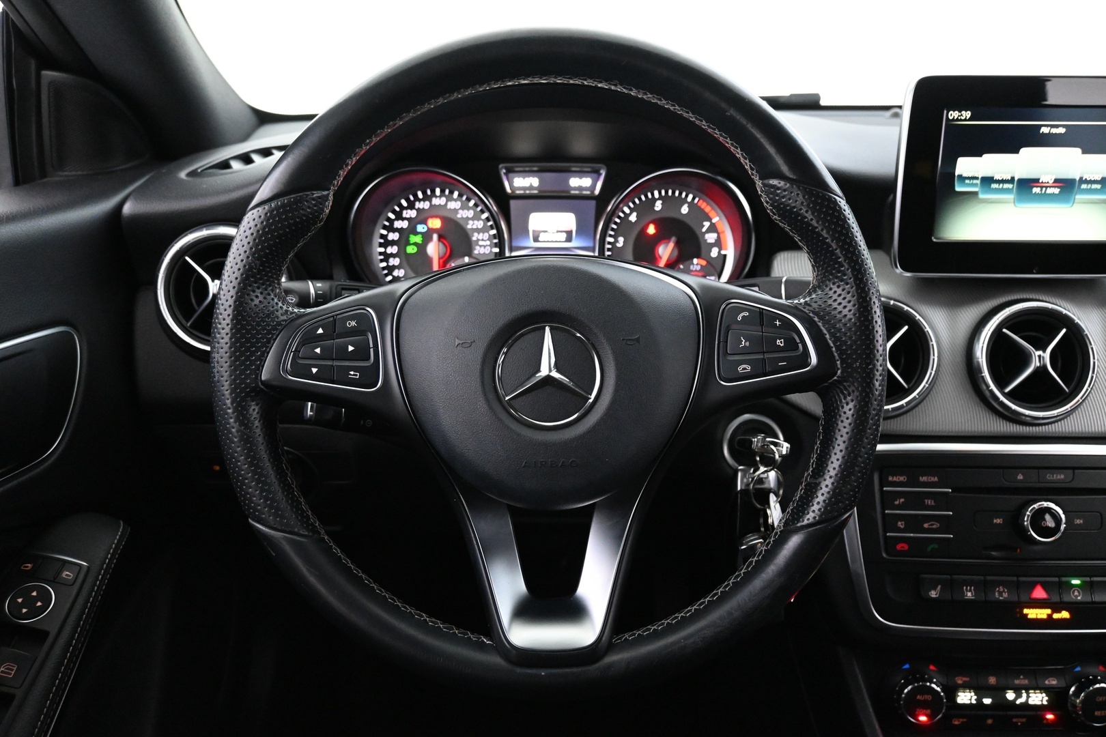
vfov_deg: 43.6
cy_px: 368
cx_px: 553
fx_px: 922
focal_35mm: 30
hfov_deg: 61.9
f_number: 3.8
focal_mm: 20
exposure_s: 1/30
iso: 5000
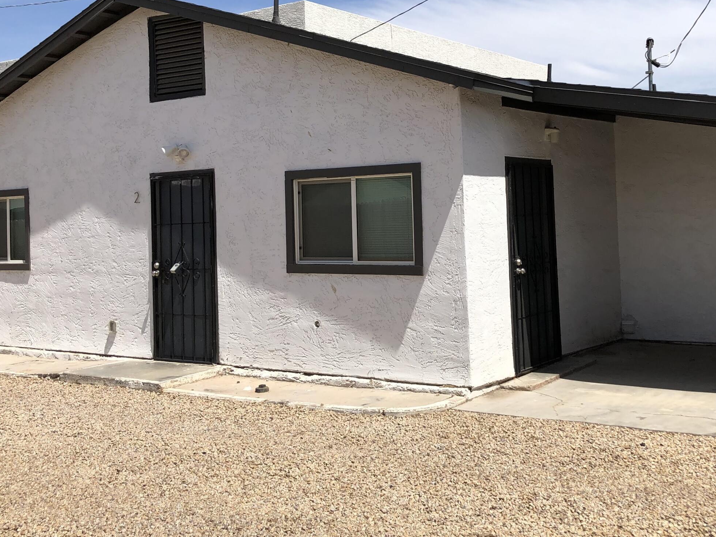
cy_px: 199
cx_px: 426
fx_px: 889
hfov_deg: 43.6
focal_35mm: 43
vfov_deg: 33.4
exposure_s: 1/3040
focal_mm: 3.99
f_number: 1.8
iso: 20
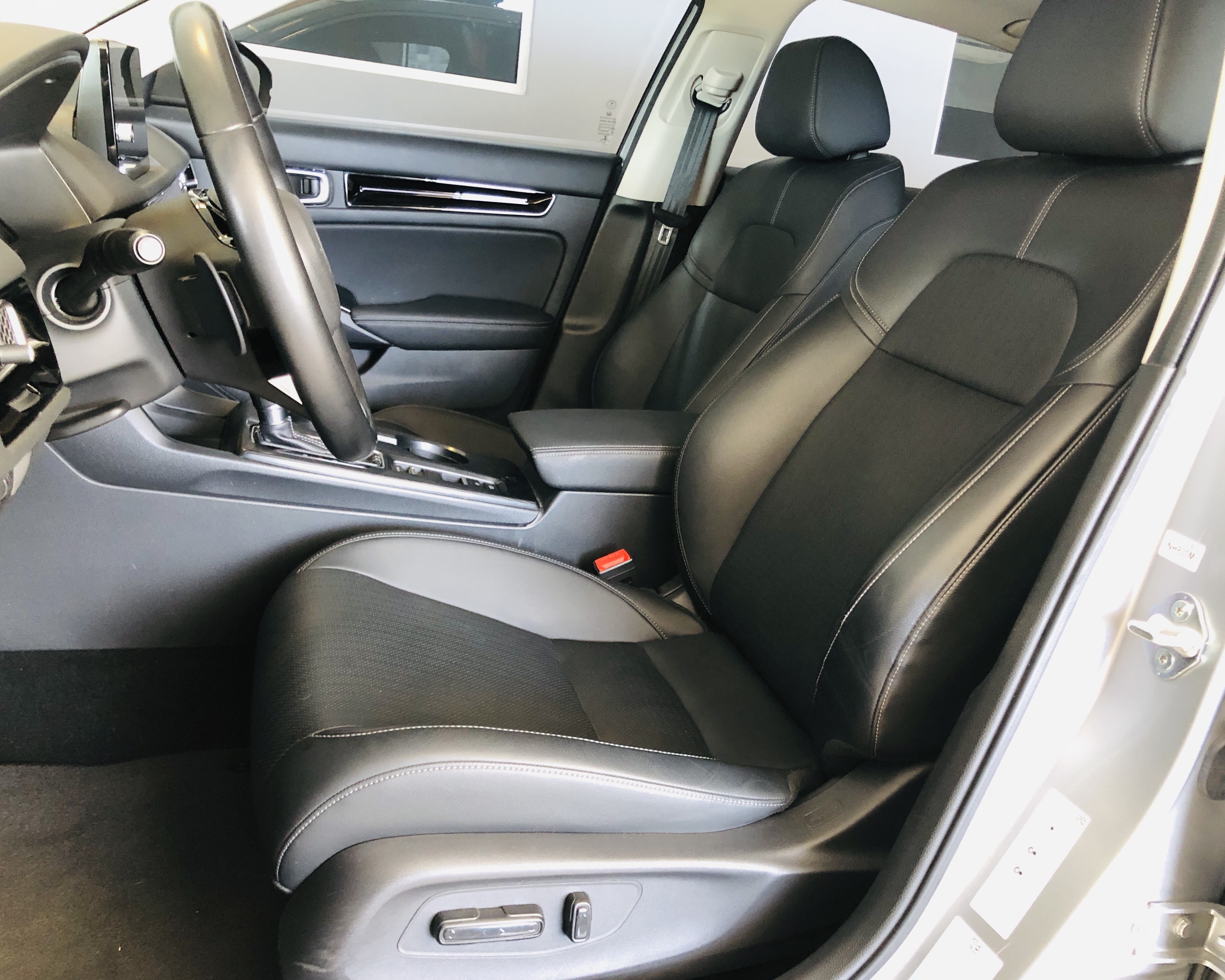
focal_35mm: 30
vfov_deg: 48.5
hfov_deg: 58.7
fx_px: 1088
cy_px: 497
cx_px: 648
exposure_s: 1/15
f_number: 1.8
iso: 80
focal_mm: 3.99
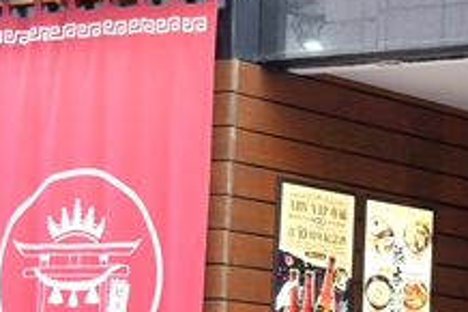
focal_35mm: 165
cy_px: 407
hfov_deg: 11.5
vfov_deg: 8.2
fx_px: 2143
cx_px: 857
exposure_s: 1/38
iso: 640
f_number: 4
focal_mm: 26.6
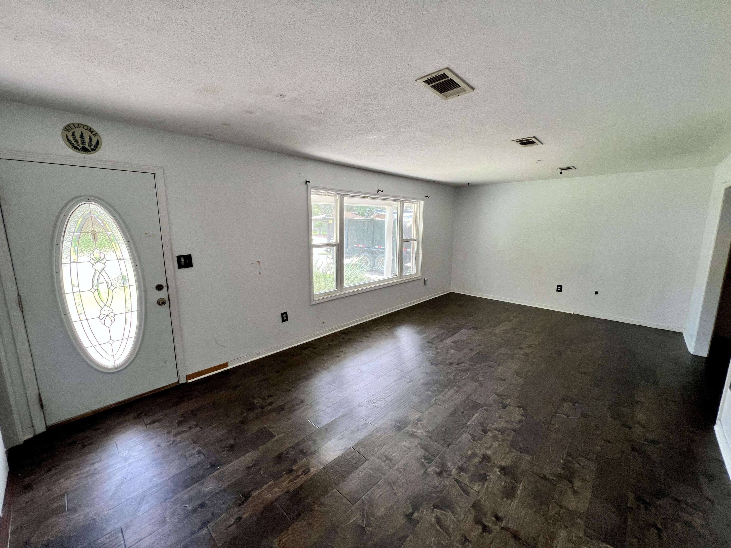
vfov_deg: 89.9
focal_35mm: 13
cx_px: 366
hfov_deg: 106.2
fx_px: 275
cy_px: 274
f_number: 1.8
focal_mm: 1.57
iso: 80
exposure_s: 1/120
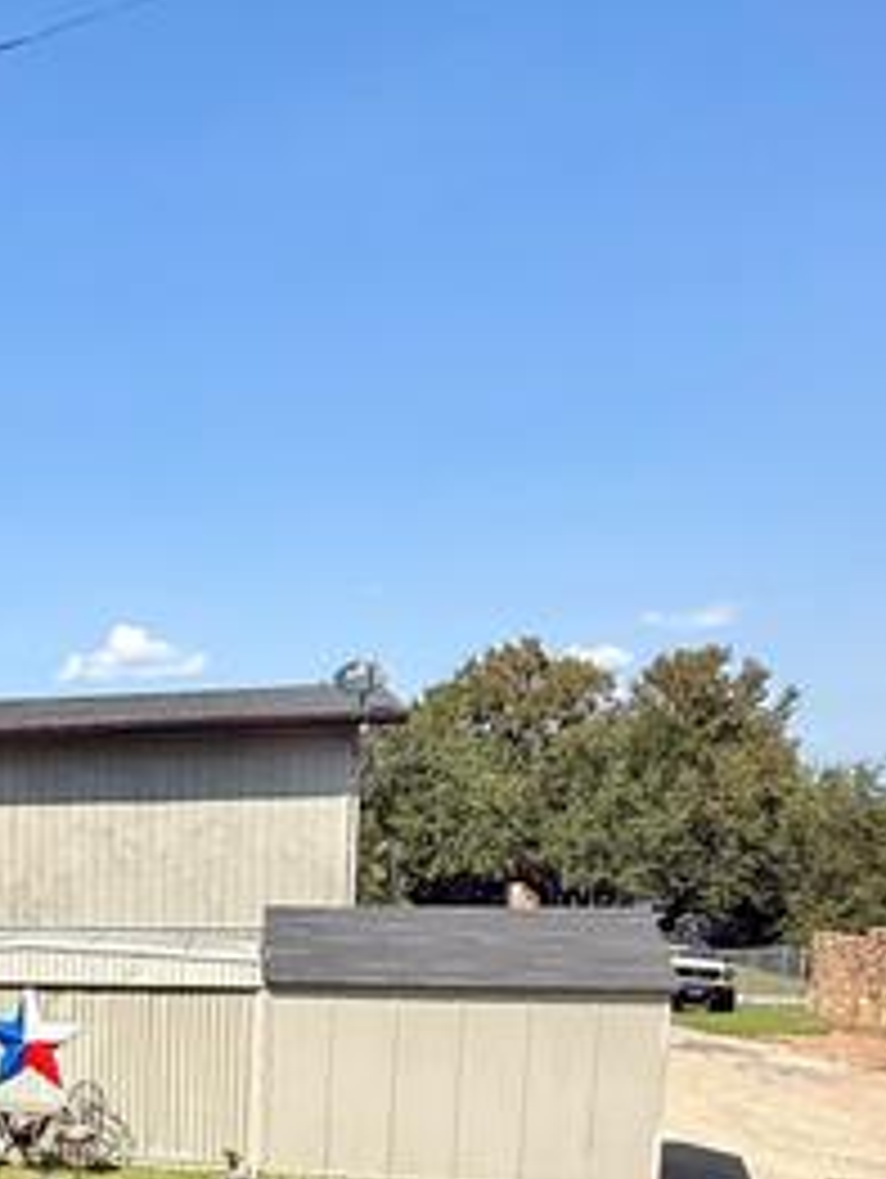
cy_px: 1040
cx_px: -229
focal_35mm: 41
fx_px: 1397
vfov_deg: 42.3
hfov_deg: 29.3
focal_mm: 2.22
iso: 50
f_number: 2.2
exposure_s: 1/2165
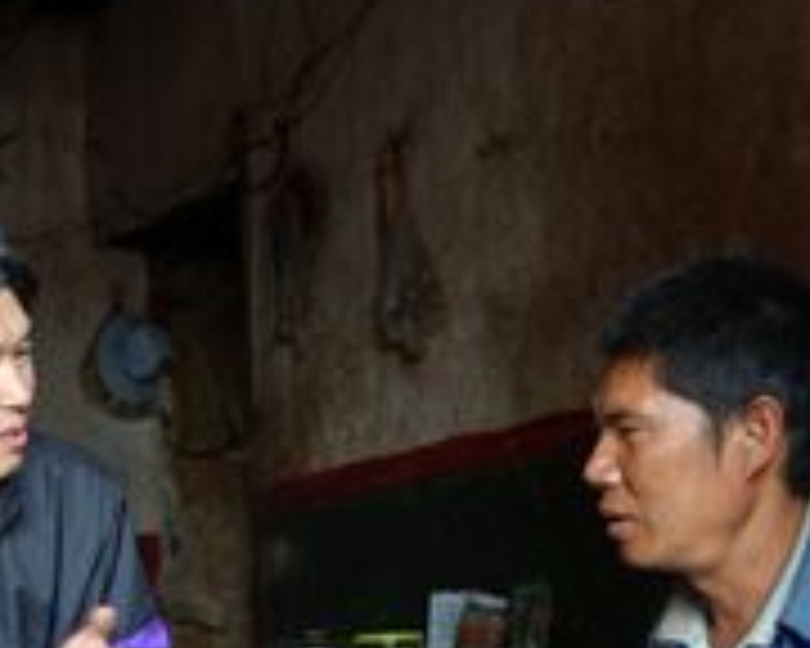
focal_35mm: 75
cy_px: 693
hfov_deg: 24.3
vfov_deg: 19.6
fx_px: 1798
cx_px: 9
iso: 125
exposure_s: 1/30
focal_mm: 8.8
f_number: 2.8
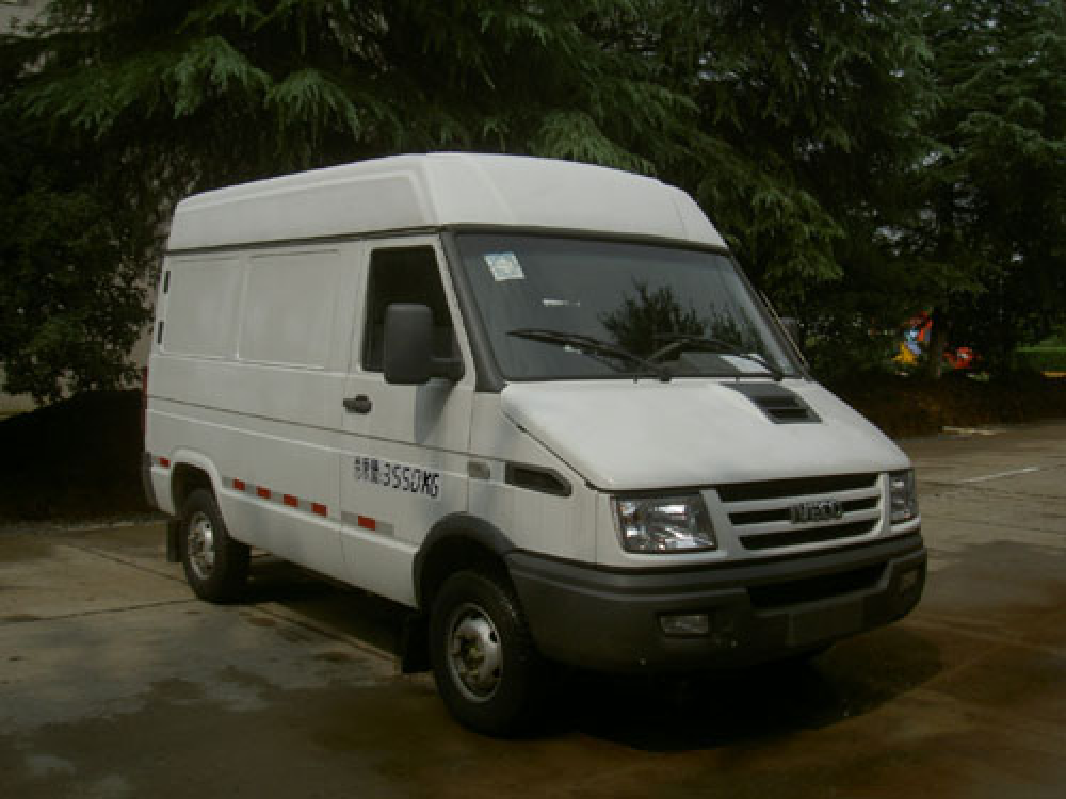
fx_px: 1201
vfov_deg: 36.8
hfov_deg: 47.9
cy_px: 400
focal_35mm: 39
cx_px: 533
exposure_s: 1/1000
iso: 50
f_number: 4.7
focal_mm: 8
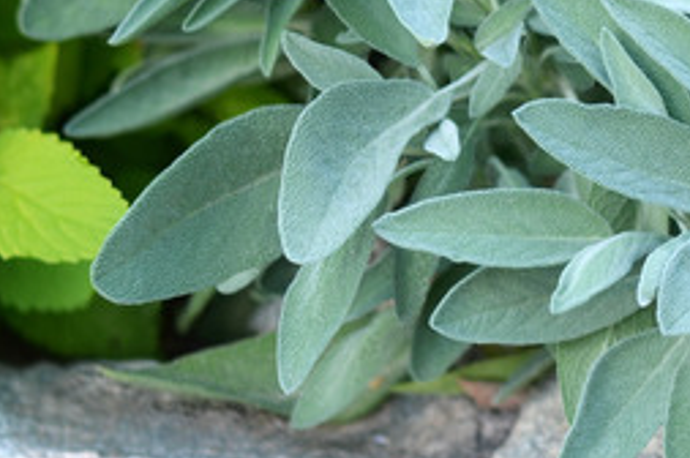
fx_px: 4422
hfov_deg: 8.7
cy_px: 16
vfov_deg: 5.9
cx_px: 1061
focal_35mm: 231
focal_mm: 50
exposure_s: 1/250
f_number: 3.5
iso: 100
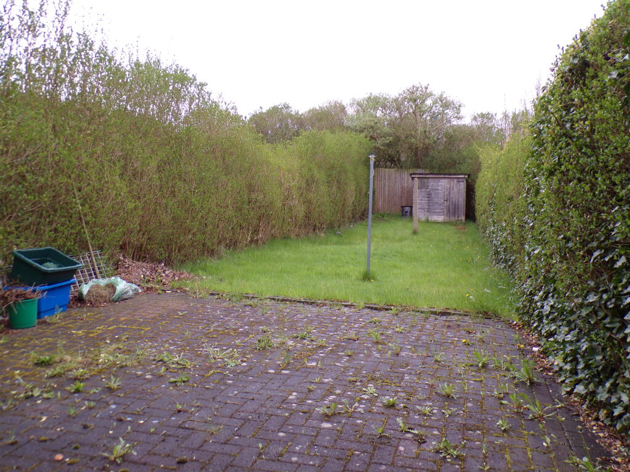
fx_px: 582
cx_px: 315
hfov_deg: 56.8
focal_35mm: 32
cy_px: 236
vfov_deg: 44.2
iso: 80
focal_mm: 5.8
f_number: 3.2
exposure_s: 1/240
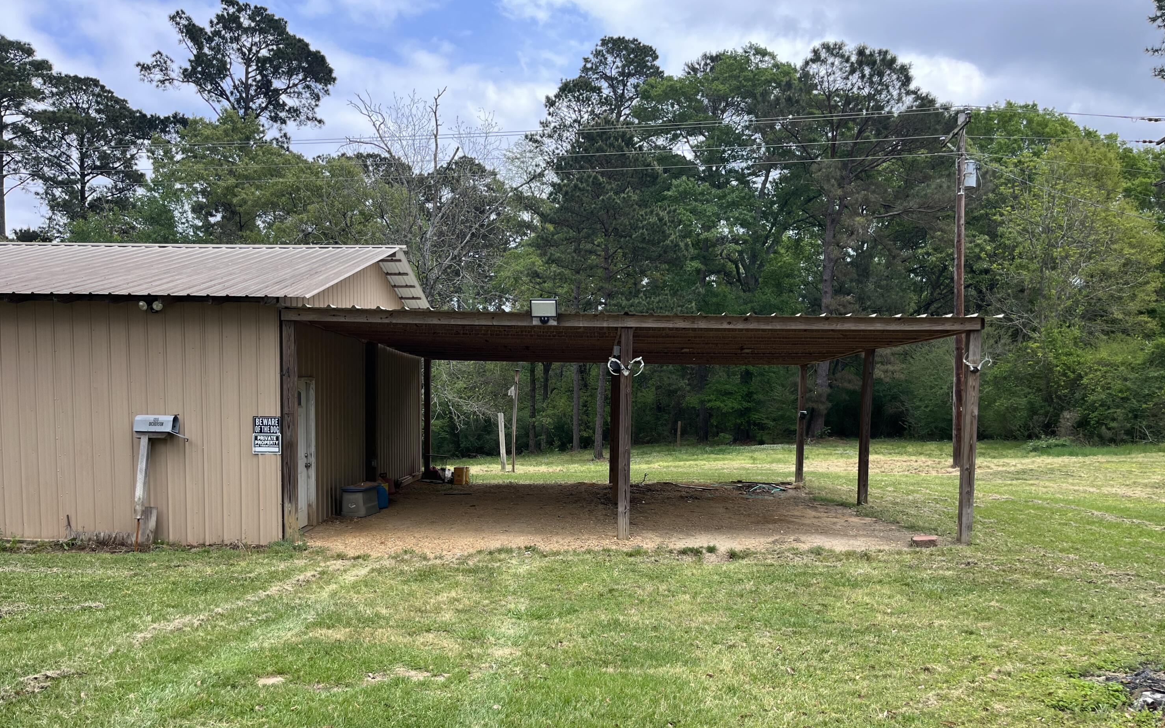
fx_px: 889
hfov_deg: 66.5
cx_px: 585
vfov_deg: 44.3
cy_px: 442
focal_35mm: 28
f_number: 1.6
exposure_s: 1/1028
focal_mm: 5.1
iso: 50
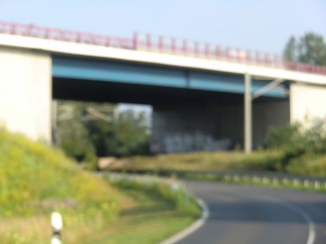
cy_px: 122
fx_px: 989
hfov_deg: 18.7
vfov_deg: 14.1
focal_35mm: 105
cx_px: 163
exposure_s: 1/200
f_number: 5
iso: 64
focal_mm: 18.8
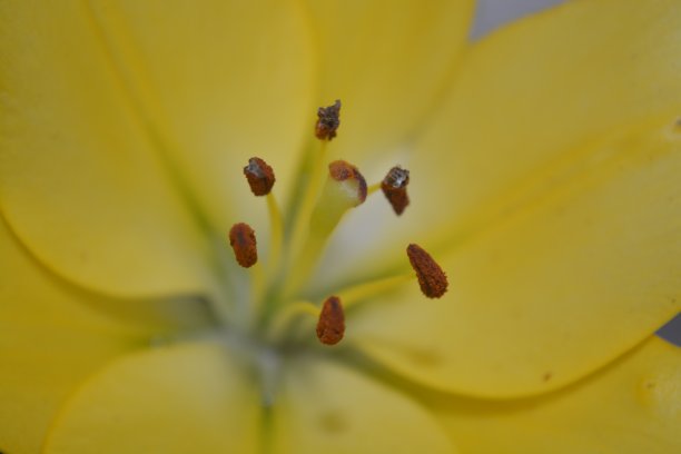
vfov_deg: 16.6
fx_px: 1561
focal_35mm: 82
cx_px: 340
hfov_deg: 24.6
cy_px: 227
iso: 160
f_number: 5.6
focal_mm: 55
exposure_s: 1/30
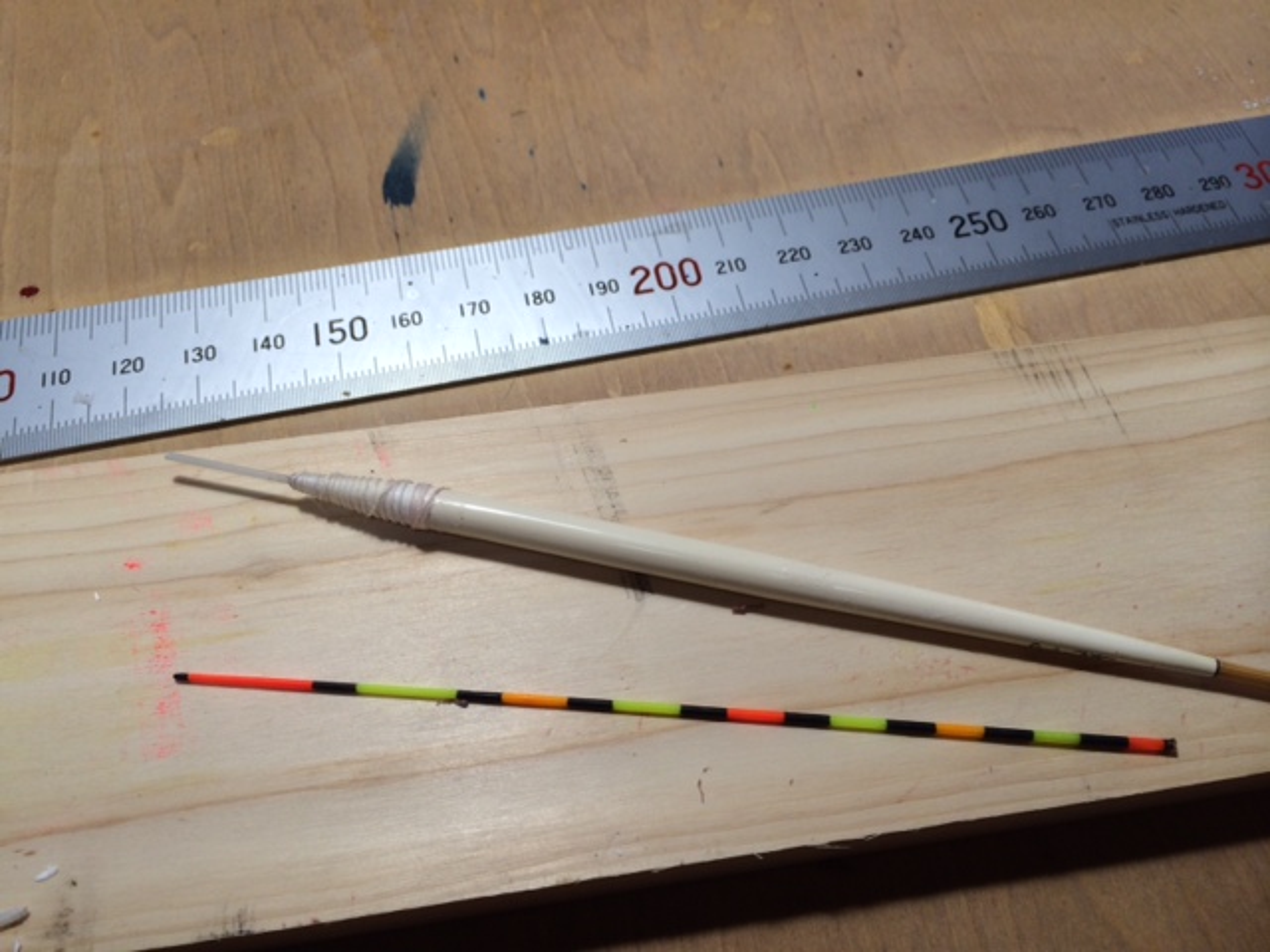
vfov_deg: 46.8
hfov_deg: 60.0
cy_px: 476
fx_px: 1101
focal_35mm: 30
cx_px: 635
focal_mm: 4.12
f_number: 2.2
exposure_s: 1/120
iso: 50
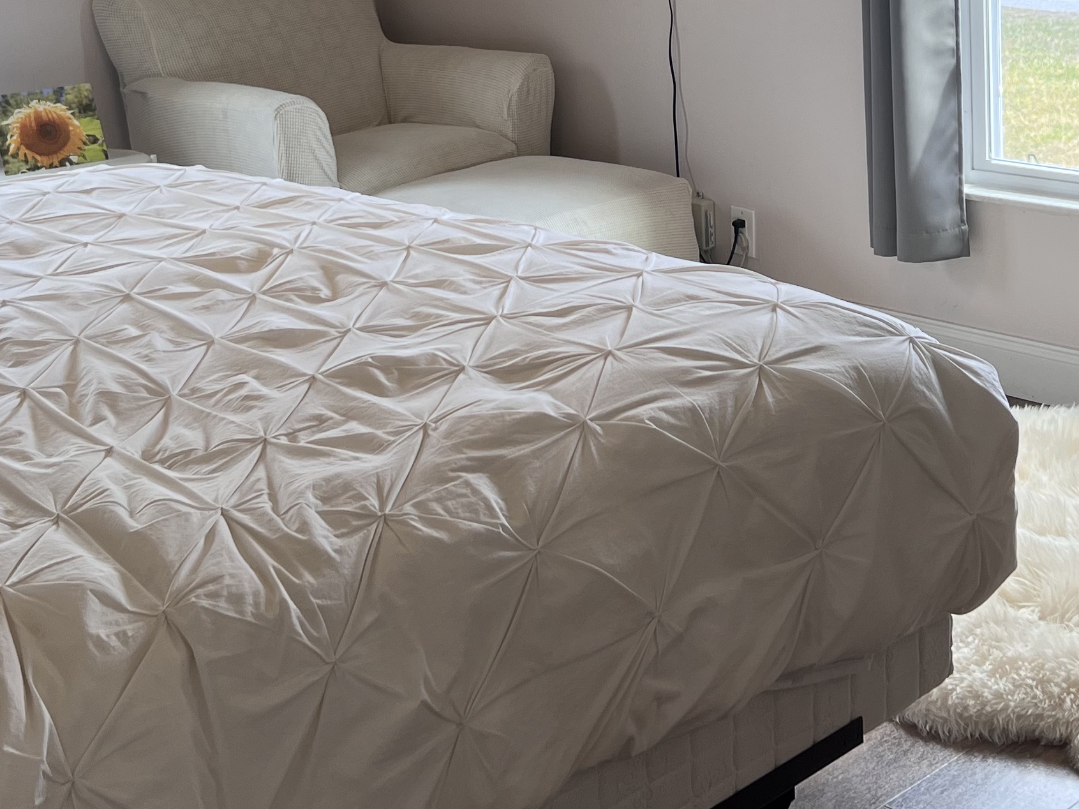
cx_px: 614
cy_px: 14
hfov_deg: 31.2
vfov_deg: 22.8
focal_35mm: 62
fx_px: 1932
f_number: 1.5
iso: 50
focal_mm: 5.7
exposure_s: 1/130
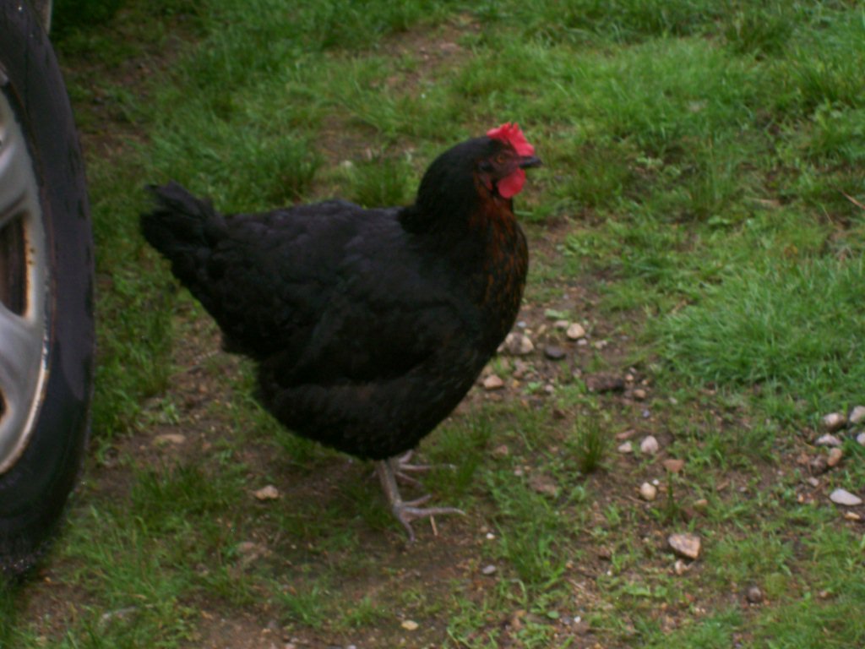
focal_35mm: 108
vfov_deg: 13.7
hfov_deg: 18.2
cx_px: 432
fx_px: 2699
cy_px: 324
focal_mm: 18
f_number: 4.8
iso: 80
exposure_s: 1/62.4
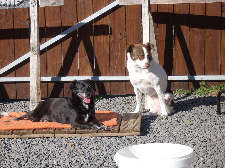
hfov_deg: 17.4
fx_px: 734
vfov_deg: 13.1
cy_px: 84
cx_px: 112
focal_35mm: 113
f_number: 5.2
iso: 64
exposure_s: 1/297
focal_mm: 18.6
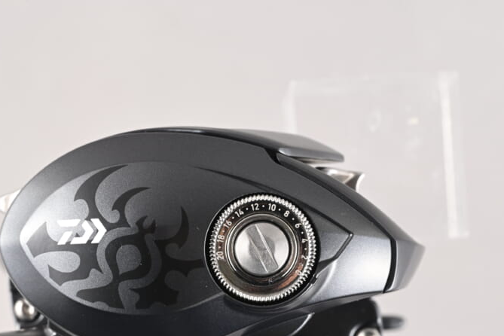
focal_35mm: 201
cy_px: 285
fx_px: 2814
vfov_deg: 6.8
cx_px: 182
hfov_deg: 10.2
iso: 200
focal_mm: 105
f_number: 13
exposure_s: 1/125
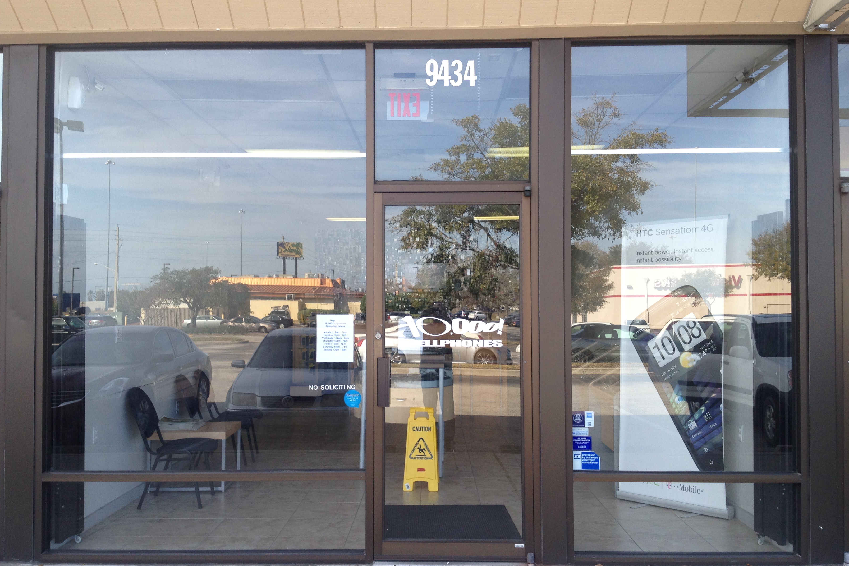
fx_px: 873
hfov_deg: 51.9
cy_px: 296
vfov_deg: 35.9
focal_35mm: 37
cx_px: 420
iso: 64
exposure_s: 1/216
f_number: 2.4
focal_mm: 4.28
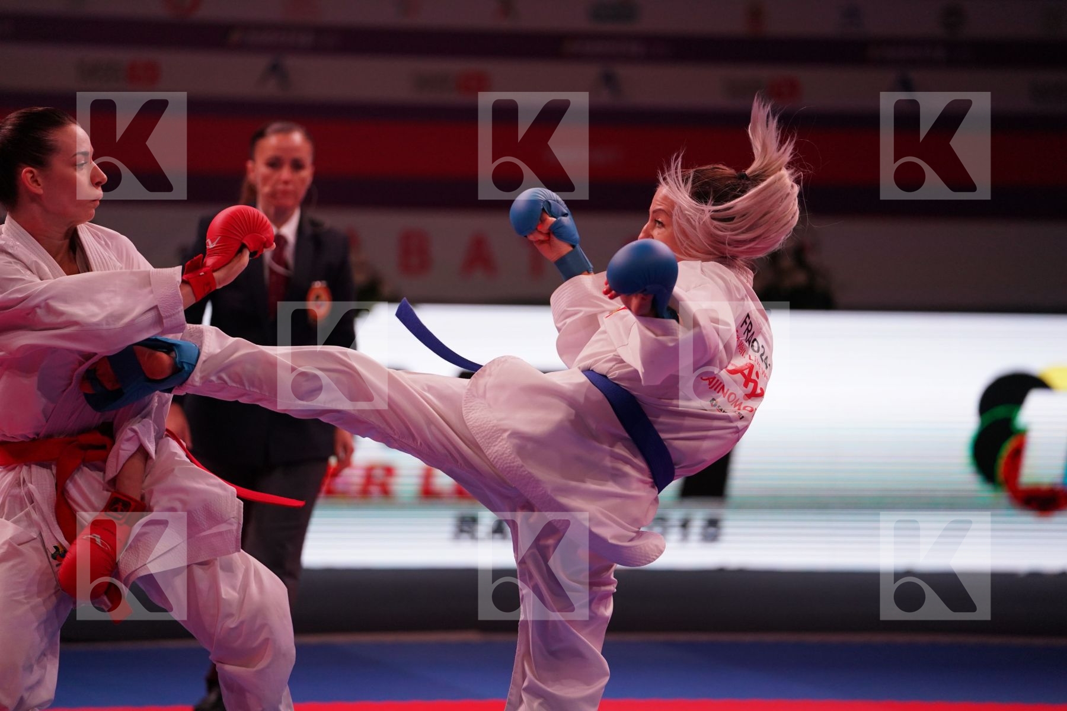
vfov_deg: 8.0
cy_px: 356
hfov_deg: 12.0
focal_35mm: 171
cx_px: 534
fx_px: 5068
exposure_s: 1/1000
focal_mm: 171
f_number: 2.8
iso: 2000
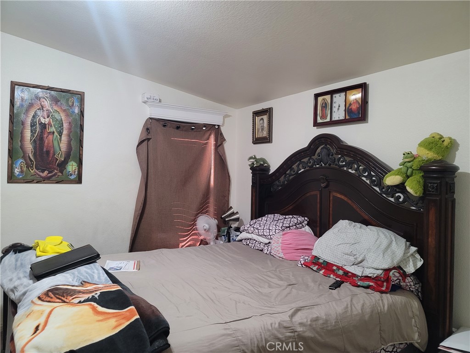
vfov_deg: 54.9
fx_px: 339
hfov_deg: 69.4
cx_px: 235
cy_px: 176
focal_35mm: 25
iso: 640
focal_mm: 7
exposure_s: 1/40
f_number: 1.8
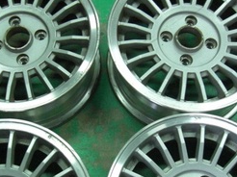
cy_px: 129
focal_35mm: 65
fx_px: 445
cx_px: 100
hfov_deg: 29.8
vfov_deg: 22.4
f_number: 2.8
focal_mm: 7.9
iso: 800
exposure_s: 1/50
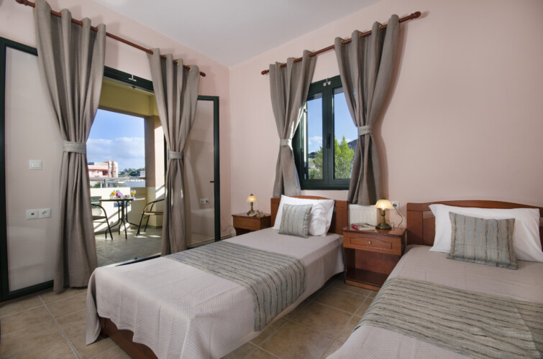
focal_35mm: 15
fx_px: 226
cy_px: 180
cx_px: 272
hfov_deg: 100.5
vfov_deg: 77.1
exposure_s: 1/40
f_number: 11
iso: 200
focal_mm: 10
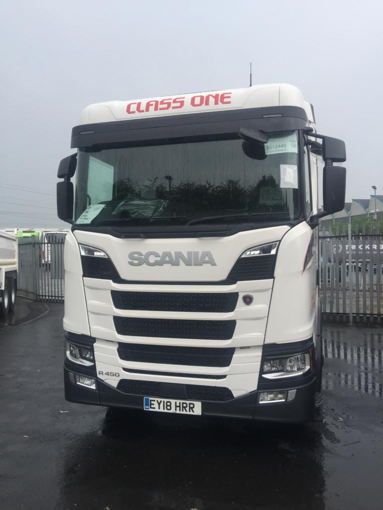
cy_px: 255
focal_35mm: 29
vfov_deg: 61.7
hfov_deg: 48.2
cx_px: 192
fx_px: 428
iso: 32
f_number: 2.2
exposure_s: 1/425
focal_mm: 4.15
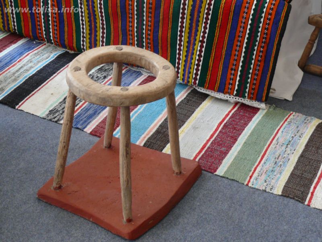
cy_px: 121
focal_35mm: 78
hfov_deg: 25.0
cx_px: 161
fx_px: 726
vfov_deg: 18.9
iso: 200
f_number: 3.2
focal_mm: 12.7
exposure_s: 1/20
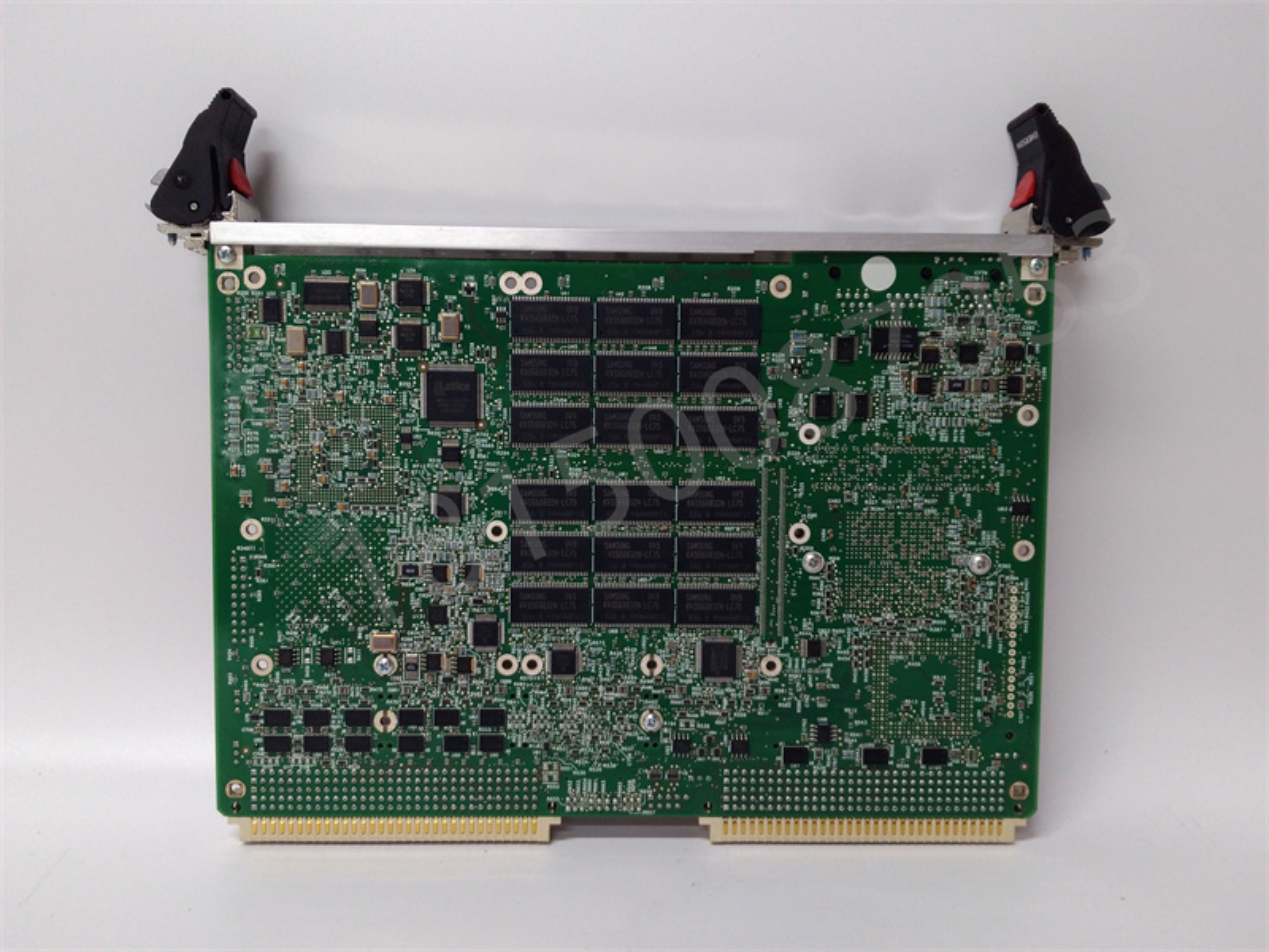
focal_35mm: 27
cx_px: 634
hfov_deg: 65.3
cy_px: 476
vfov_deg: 51.4
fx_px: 990
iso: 238
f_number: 2
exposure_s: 1/33
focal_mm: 3.79
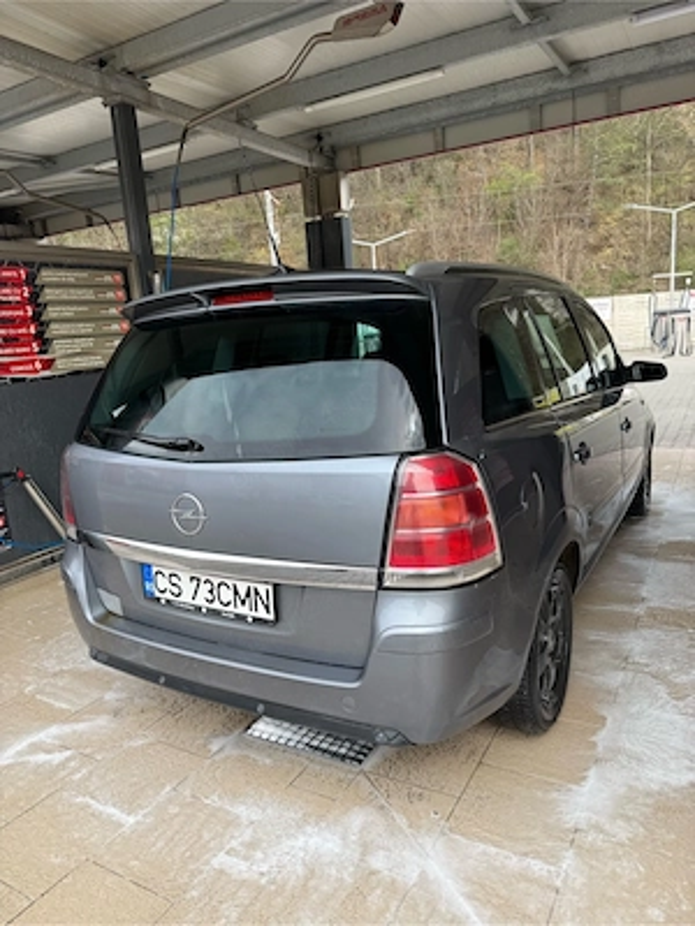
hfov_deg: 56.8
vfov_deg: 71.6
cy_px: 463
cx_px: 348
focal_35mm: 24
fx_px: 642
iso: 80
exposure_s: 1/967
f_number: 1.78
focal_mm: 6.76
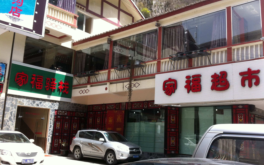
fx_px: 281
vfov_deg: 32.8
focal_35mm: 39
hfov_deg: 50.4
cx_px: 137
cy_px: 82
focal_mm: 3.85
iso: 80
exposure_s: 1/464
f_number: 2.8
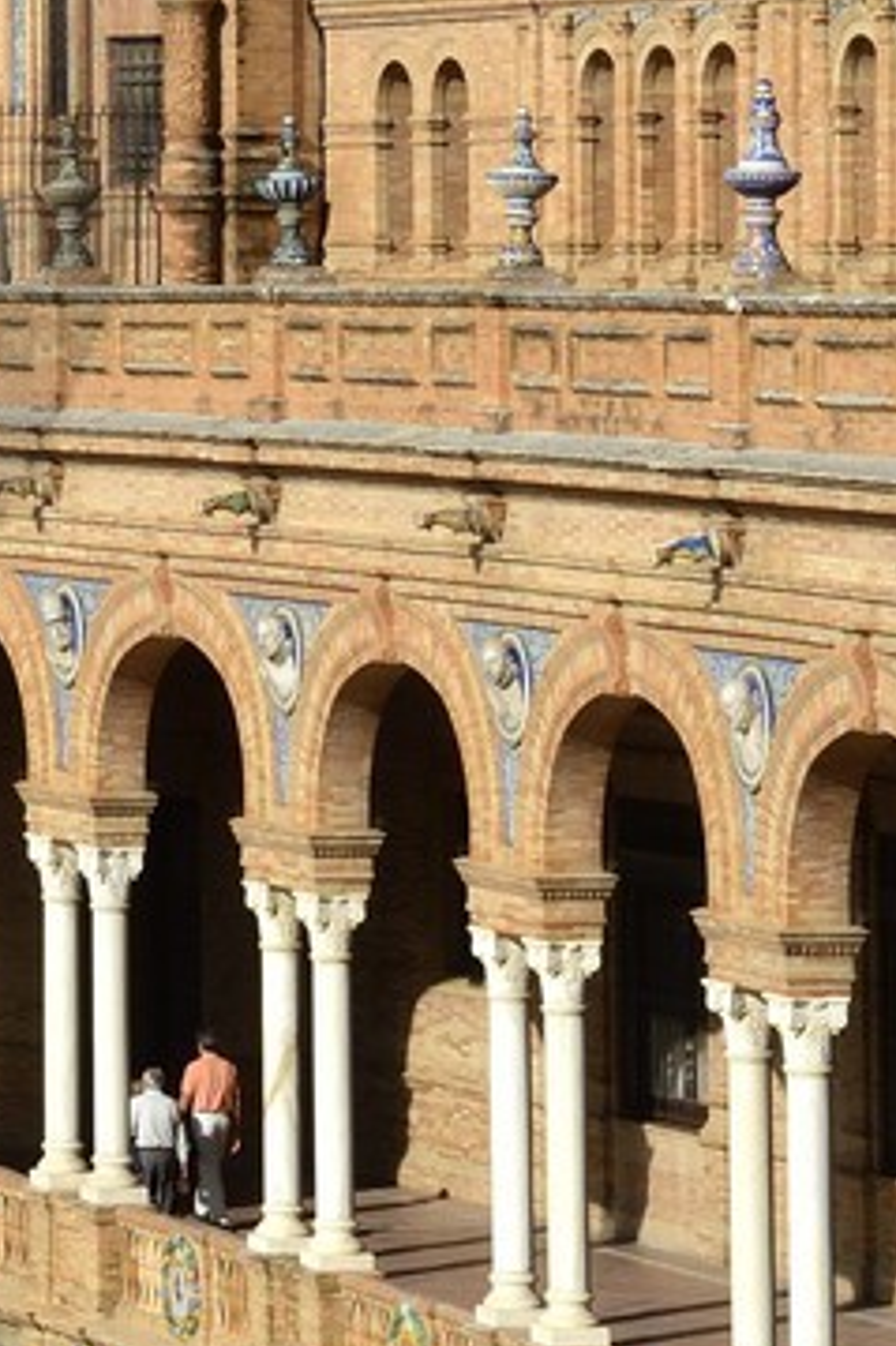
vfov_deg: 8.8
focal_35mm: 232
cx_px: -997
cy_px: -97
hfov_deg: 5.8
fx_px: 8669
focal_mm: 52
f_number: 13
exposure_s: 1/250
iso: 200
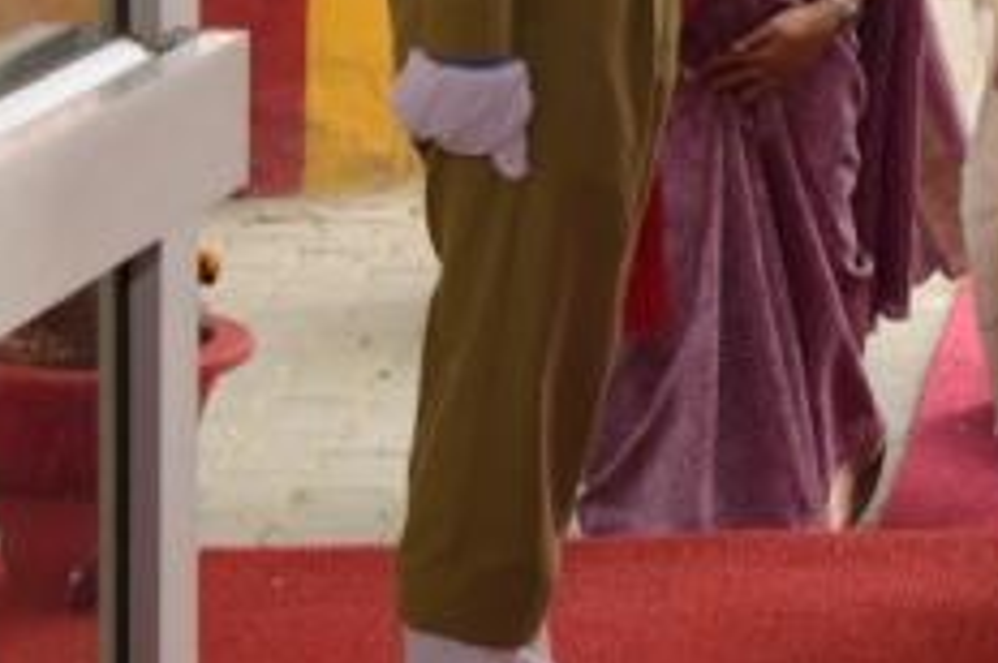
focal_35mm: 177
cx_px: 1269
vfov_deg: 7.6
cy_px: -297
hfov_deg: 11.4
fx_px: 4900
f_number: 5
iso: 800
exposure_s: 1/250
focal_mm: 40
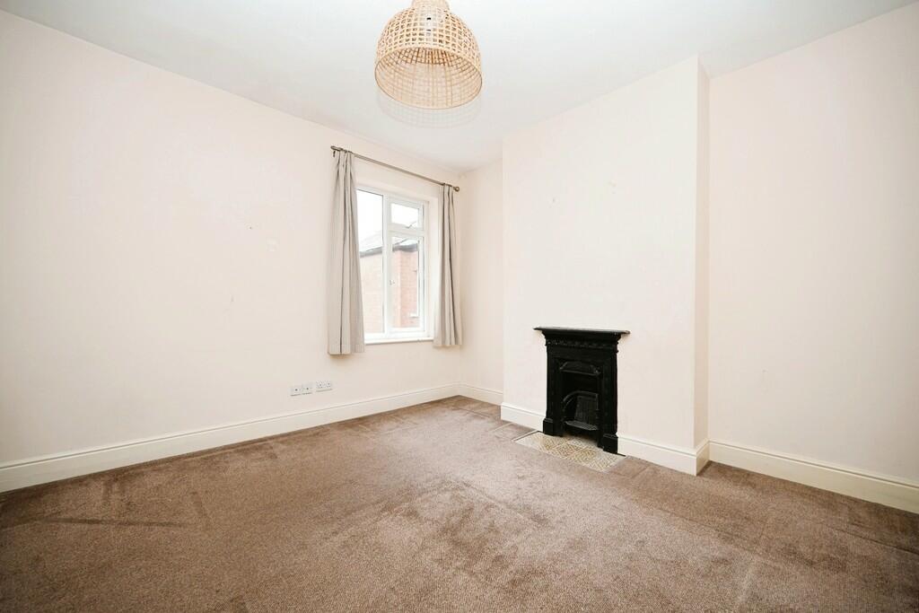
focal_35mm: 14
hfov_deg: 104.2
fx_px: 357
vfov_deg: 81.2
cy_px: 306
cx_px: 460
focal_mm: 14
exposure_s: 1/60
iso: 320
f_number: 4
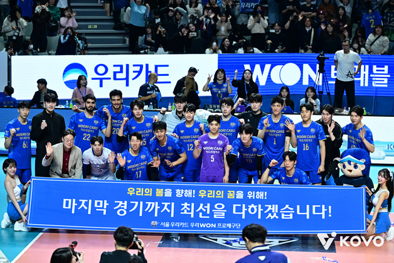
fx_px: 1204
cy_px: 132
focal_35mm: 110
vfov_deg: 12.5
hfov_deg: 18.6
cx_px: 197
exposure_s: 1/1250
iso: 4000
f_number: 4
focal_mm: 110
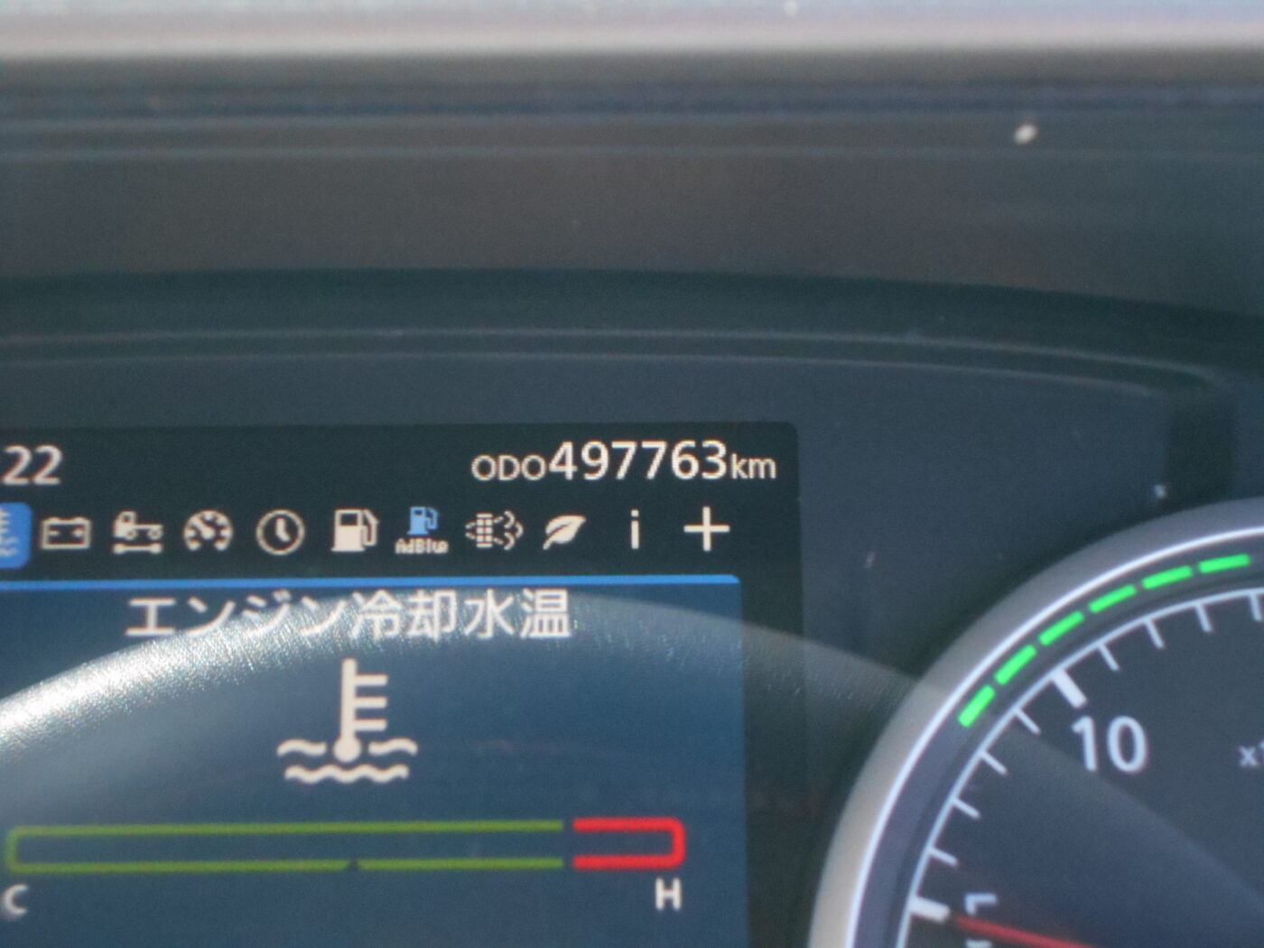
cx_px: 632
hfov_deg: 25.7
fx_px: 2775
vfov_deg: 19.4
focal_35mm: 76
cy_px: 474
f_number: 5.8
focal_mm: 13.5
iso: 800
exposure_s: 1/160
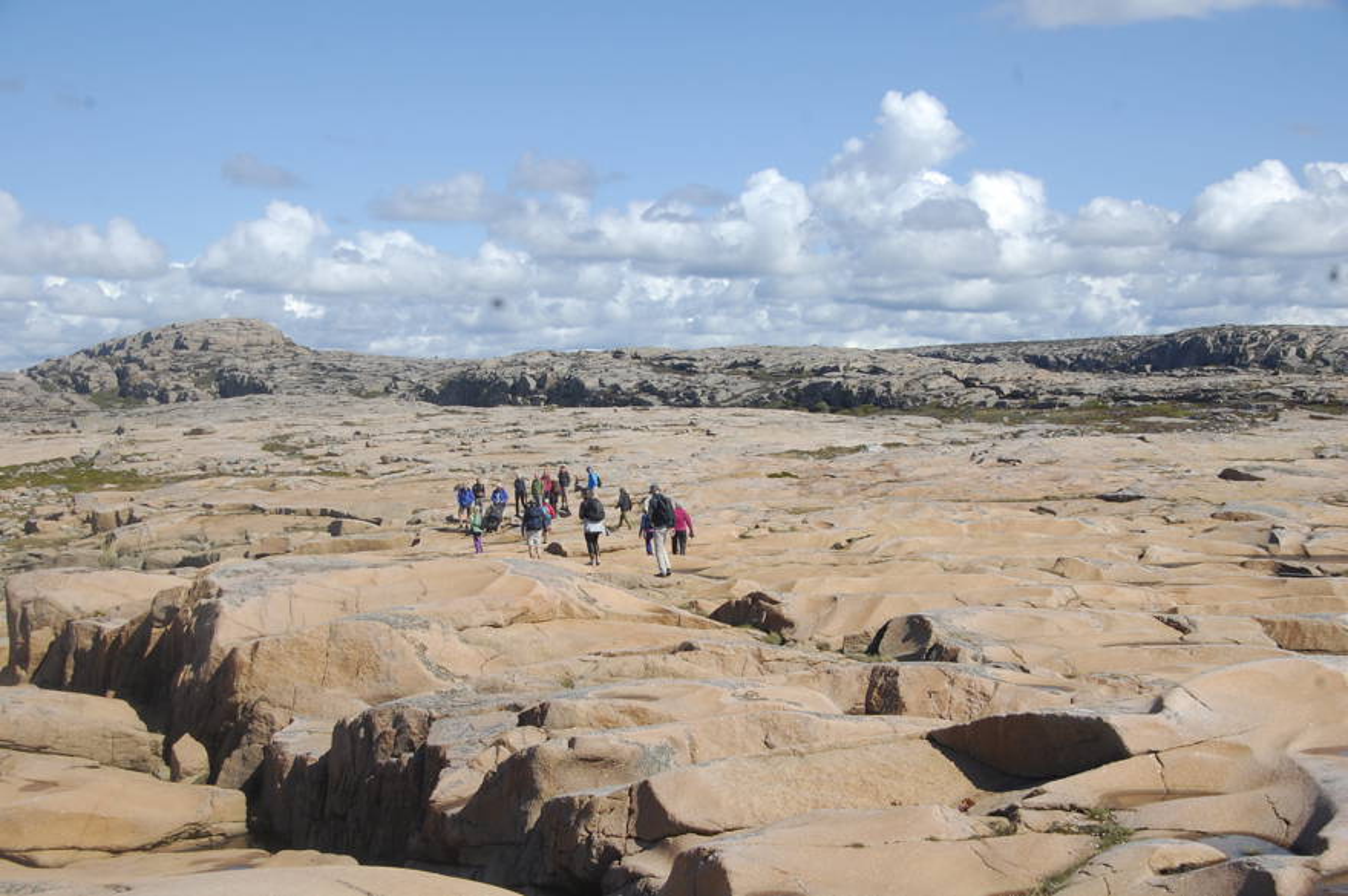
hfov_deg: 41.1
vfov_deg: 28.0
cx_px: 674
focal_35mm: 48
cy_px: 448
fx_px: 1796
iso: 400
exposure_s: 1/500
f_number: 11
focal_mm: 32
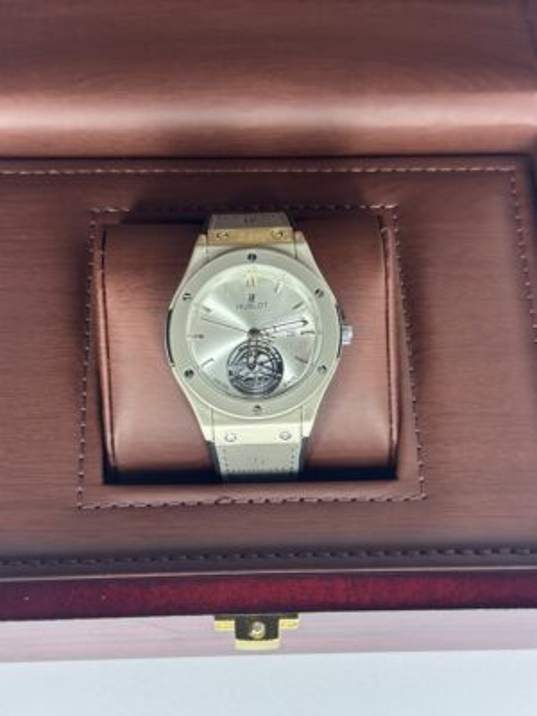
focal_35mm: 48
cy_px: 358
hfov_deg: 30.3
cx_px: 268
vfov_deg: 39.7
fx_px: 993
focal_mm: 6.86
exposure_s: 1/59
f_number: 1.78
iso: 400
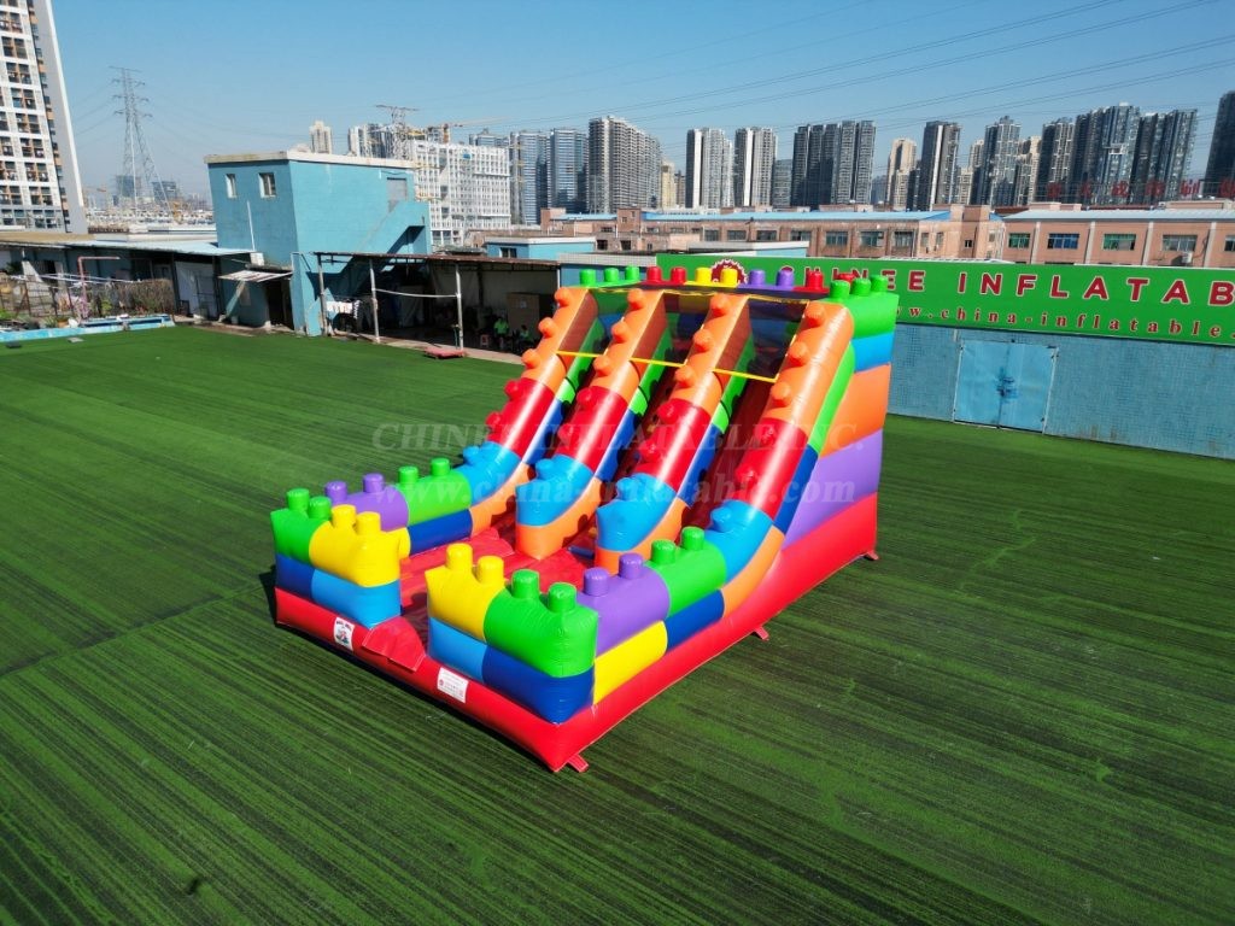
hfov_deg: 71.6
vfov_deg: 56.8
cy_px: 463
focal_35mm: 24
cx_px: 618
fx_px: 856
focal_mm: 6.72
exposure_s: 1/3200
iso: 130
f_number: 1.7
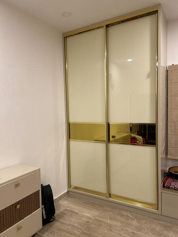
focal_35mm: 26
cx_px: 89
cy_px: 118
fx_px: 178
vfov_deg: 67.3
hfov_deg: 53.1
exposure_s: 1/50
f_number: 1.5
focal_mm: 5.7
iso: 160
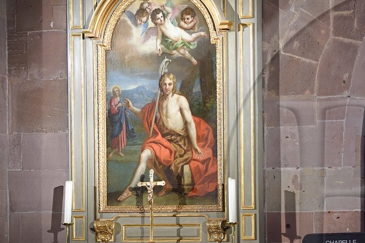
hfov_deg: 23.2
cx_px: 438
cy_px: 198
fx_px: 811
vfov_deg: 16.9
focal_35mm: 80
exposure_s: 1/2.5
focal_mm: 31
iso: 400
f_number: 5.6
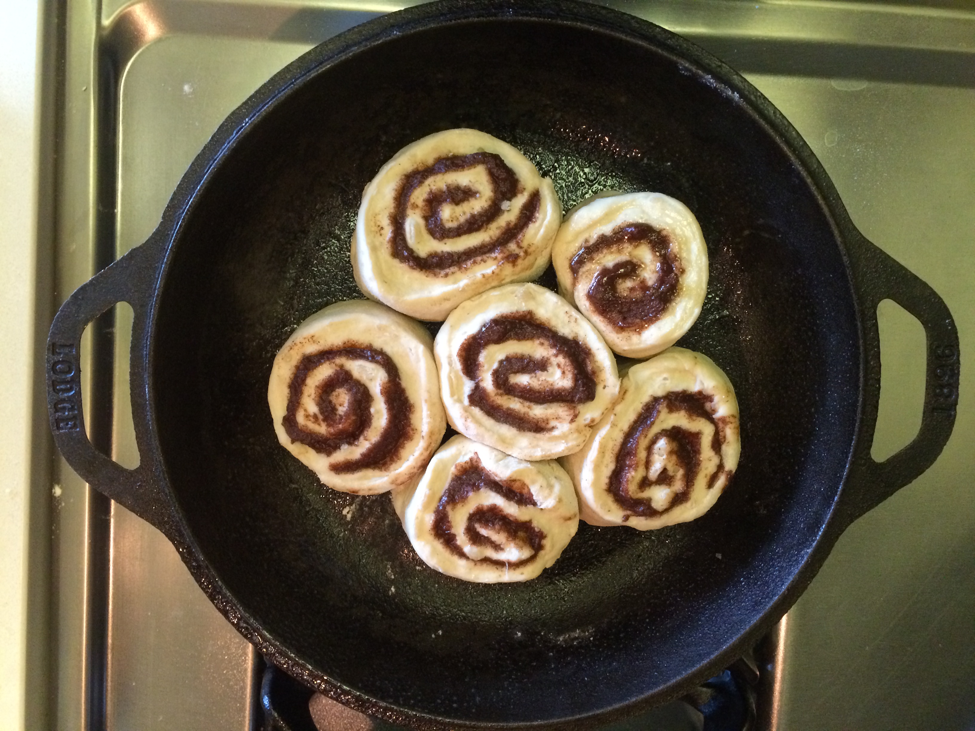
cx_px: 488
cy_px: 366
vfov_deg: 48.2
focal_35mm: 29
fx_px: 817
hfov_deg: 61.7
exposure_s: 1/30
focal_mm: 4.15
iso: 320
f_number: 2.2
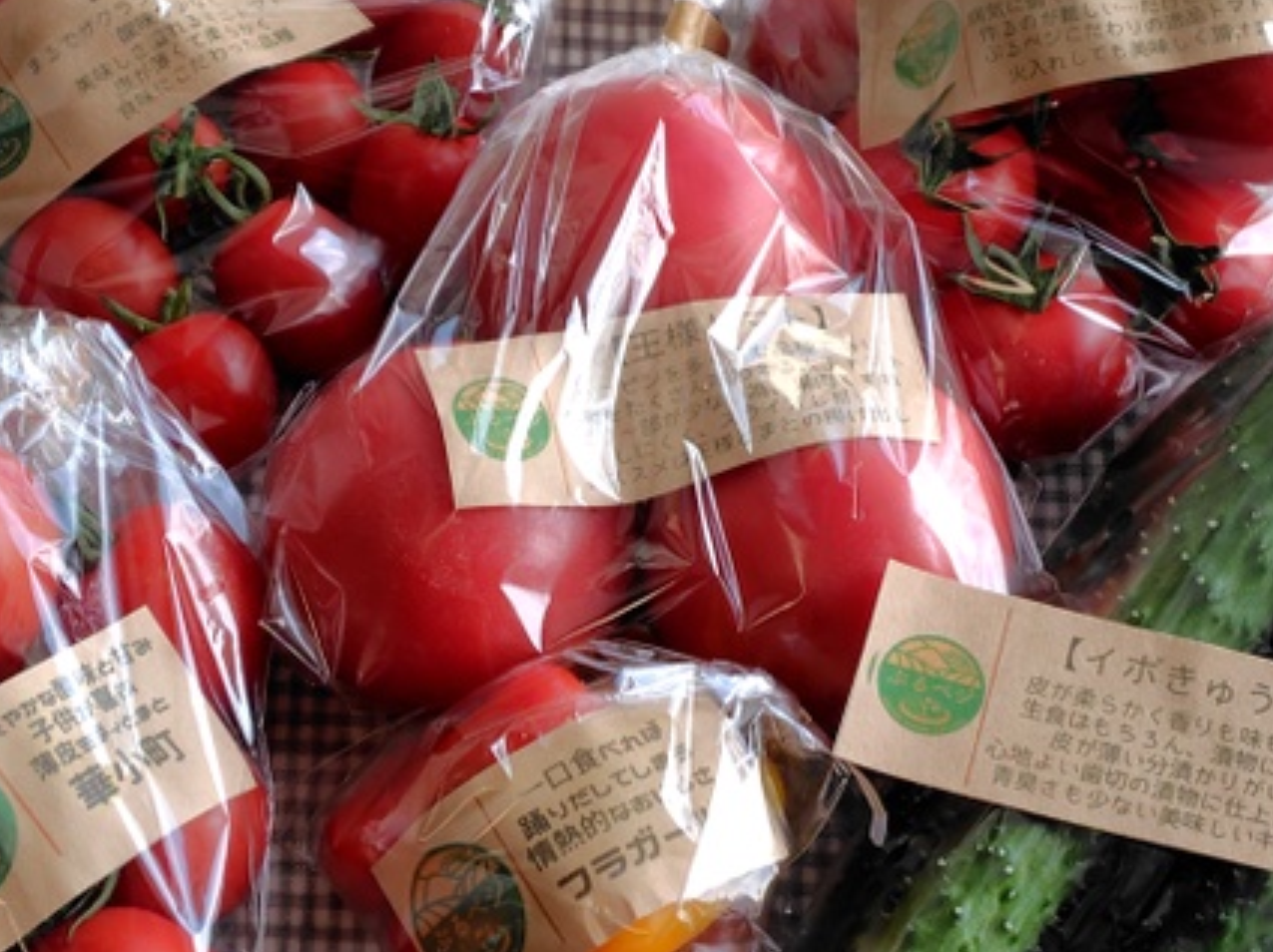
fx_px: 955
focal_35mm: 26
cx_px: 578
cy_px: 422
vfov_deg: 52.9
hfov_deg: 67.2
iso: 50
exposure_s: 1/102
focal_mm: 5.6
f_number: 1.9
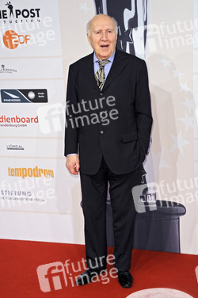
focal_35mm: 66
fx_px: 545
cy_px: 155
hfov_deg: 20.6
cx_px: 101
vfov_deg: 30.5
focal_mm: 62
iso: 1000
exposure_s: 1/160
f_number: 5.6
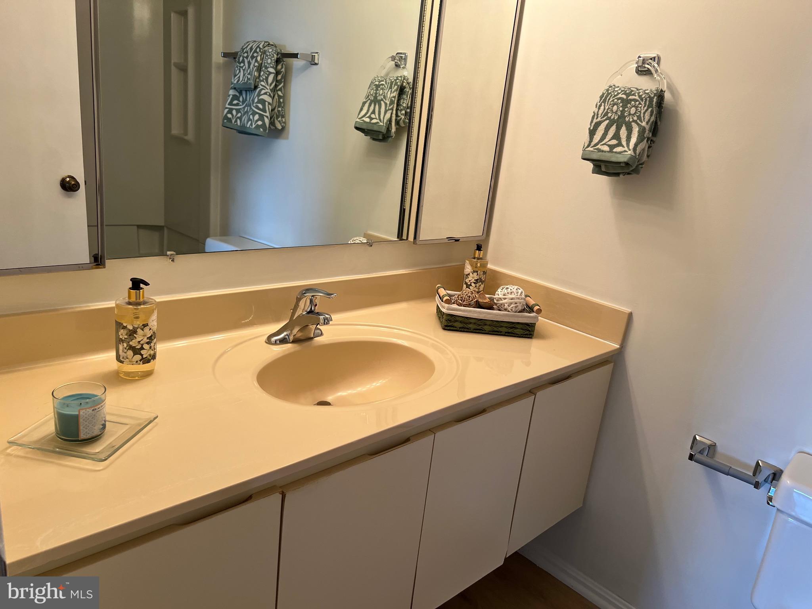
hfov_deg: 67.3
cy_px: 304
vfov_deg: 53.1
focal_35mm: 26
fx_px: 610
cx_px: 406
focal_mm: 5.7
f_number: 1.5
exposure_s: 1/120
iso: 100
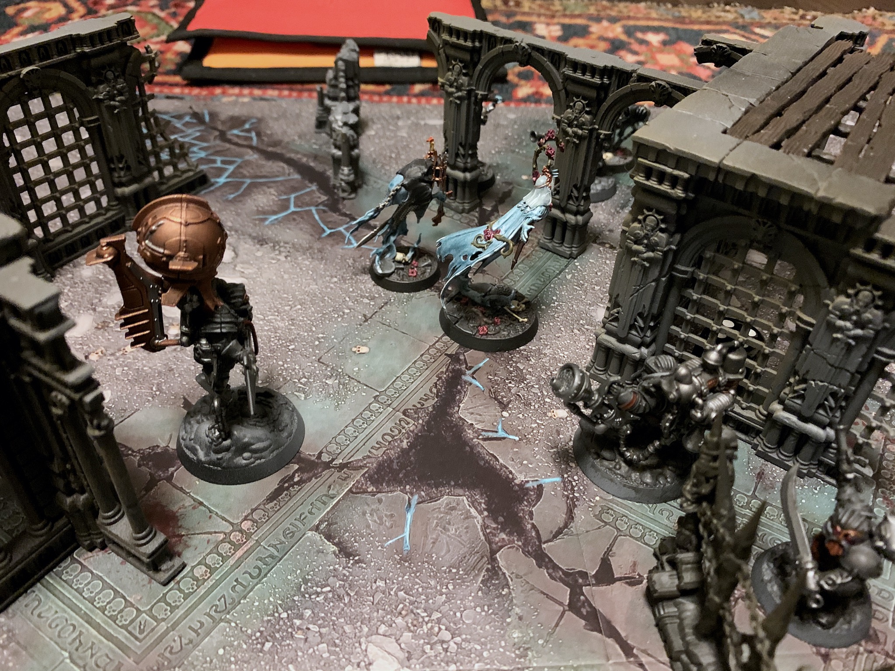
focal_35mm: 26
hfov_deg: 67.3
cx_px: 448
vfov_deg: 53.1
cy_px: 336
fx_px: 672
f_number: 1.8
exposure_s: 1/24
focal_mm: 4.25
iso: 800
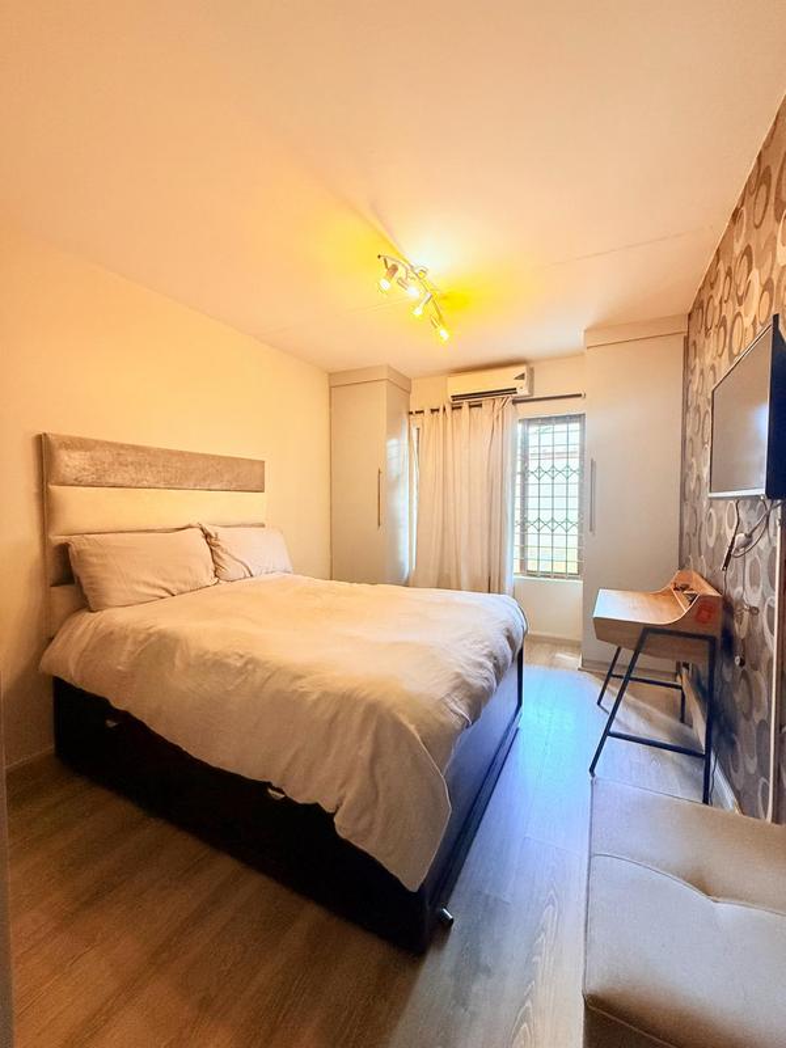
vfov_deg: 102.1
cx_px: 393
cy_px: 524
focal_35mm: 14
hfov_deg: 85.7
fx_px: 424
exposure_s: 1/100
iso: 400
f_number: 2.2
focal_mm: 2.22
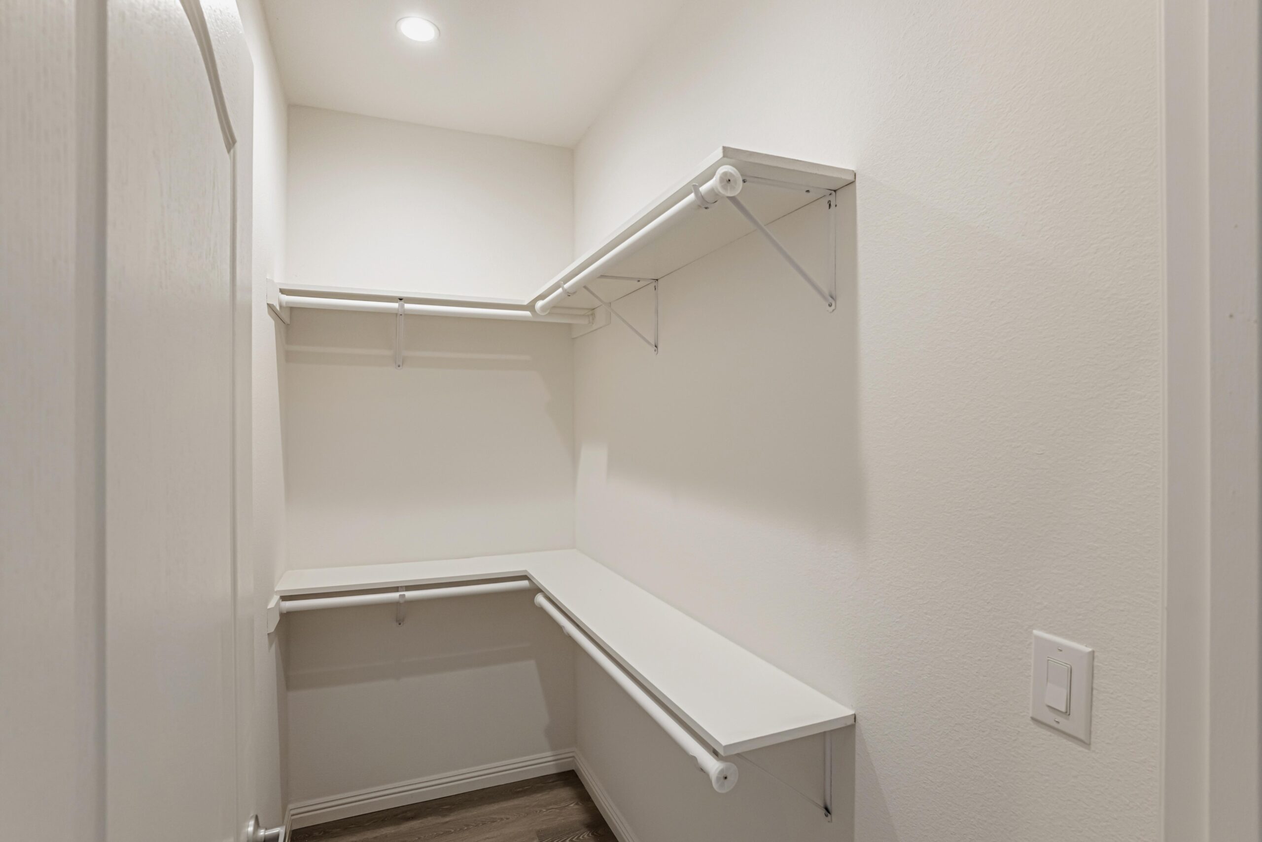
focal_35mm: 17
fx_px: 596
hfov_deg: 93.3
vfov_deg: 70.4
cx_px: 631
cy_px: 421
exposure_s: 1/25
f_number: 8
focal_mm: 17
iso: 640
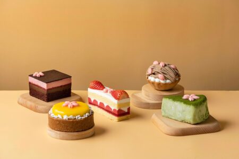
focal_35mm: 105
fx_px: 697
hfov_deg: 19.5
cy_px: 80
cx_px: 120
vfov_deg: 13.0
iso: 125
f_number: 11
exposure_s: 1/125
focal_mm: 105
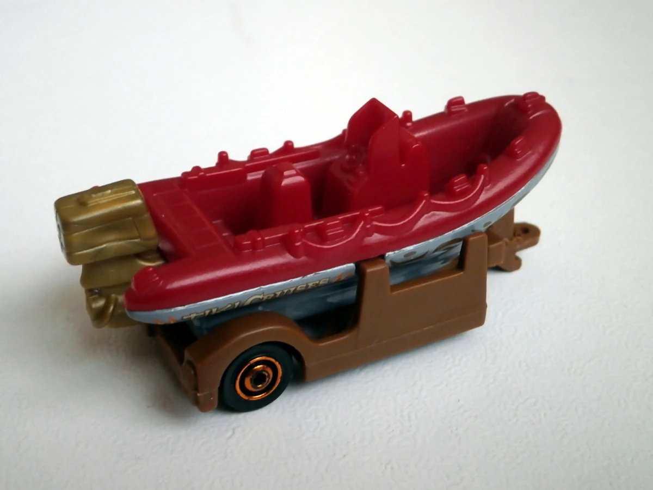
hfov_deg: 40.4
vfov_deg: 30.9
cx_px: 326
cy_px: 245
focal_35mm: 47
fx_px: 887
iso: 320
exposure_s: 1/40
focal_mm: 8.3
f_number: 3.4
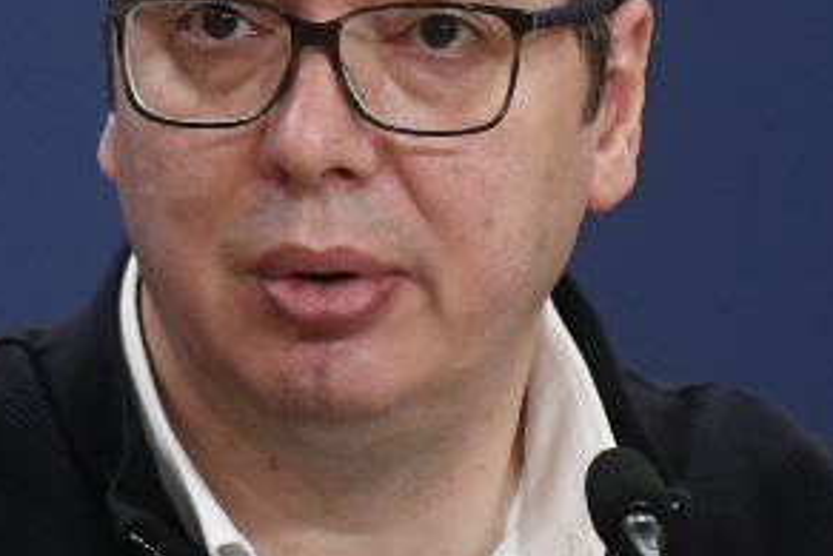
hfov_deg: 1.9
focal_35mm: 1108
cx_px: 354
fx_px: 25649
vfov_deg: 1.2
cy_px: 143
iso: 2000
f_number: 2.8
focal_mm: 200
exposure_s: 1/400
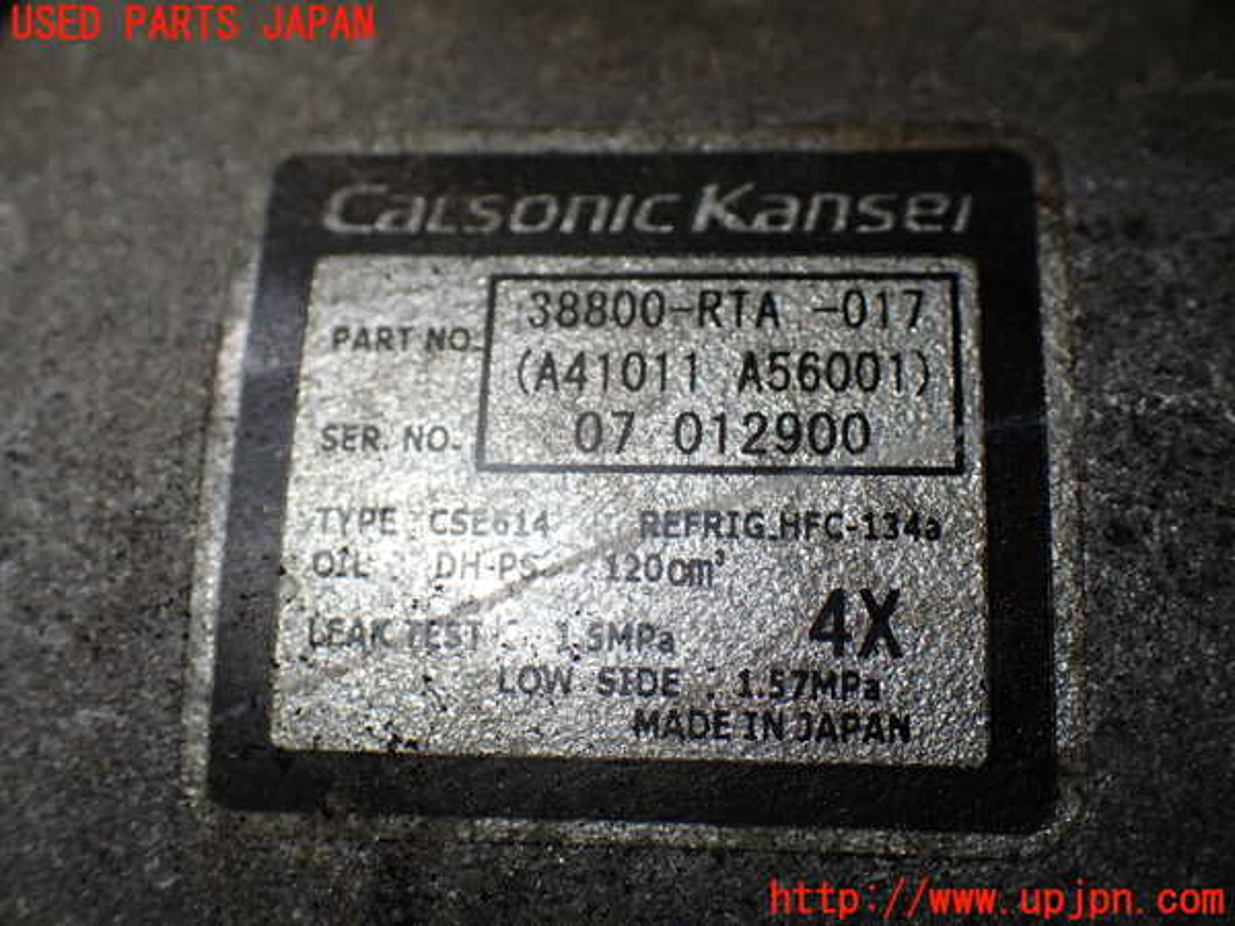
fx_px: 1677
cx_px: 618
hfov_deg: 40.4
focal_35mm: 47
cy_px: 463
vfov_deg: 30.9
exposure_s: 1/200
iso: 250
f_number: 3.1
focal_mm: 8.4
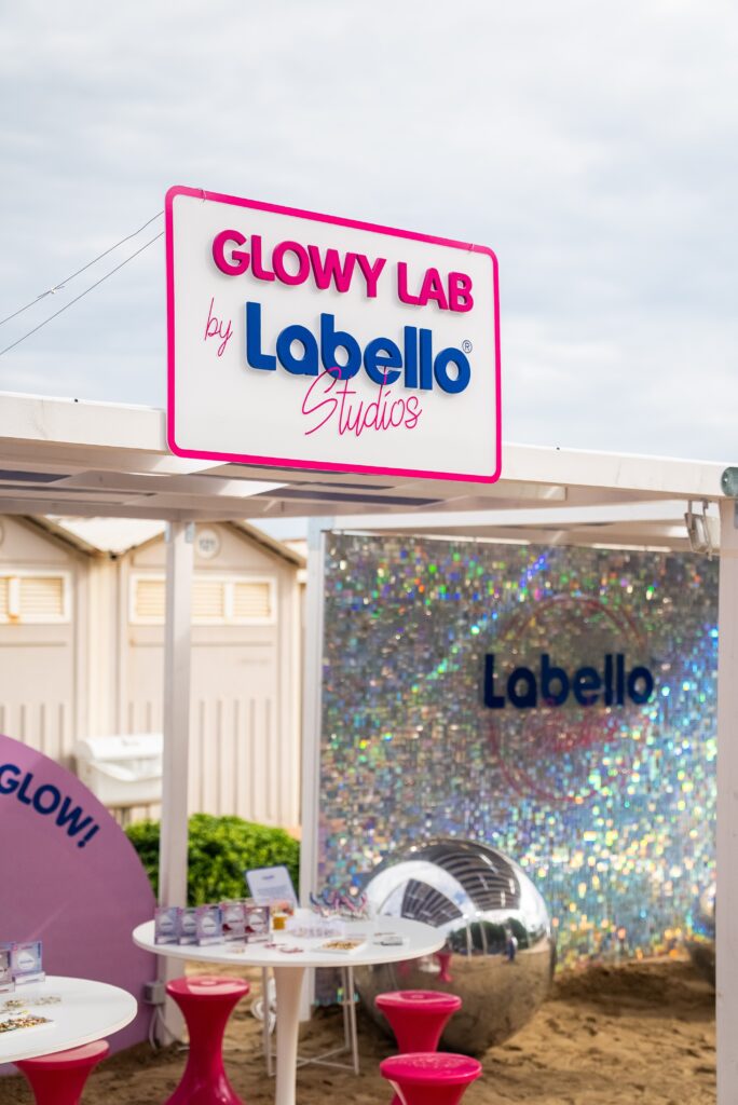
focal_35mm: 59
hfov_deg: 23.0
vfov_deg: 33.9
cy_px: 552
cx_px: 369
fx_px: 1812
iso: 640
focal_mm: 59
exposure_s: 1/200
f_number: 2.8
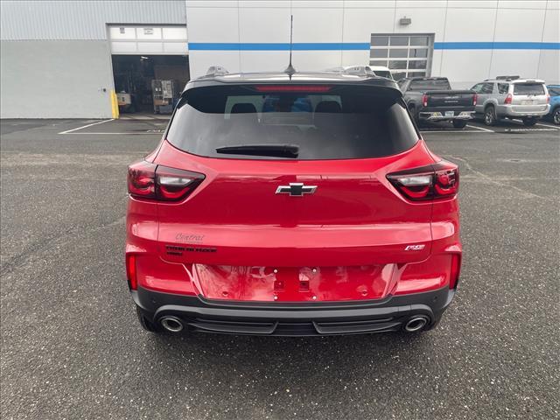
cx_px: 280
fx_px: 421
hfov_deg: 67.3
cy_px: 210
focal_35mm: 26
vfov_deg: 53.1
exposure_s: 1/121
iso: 64
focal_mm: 4.2
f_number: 1.6
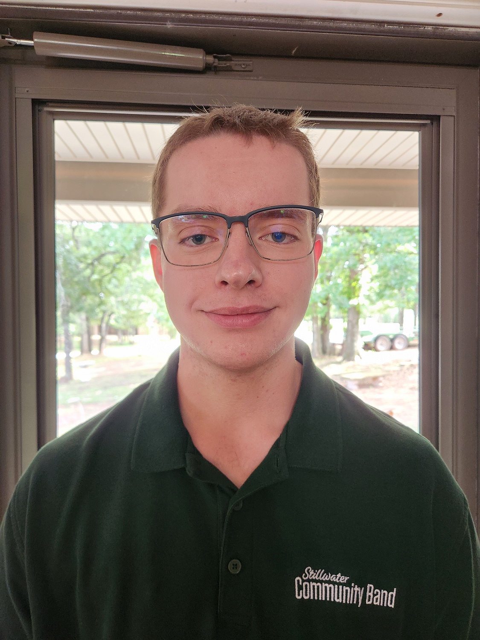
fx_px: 425
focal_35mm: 23
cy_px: 320
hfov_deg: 58.9
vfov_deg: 73.9
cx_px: 240
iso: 640
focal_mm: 5.4
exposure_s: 1/40
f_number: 1.8
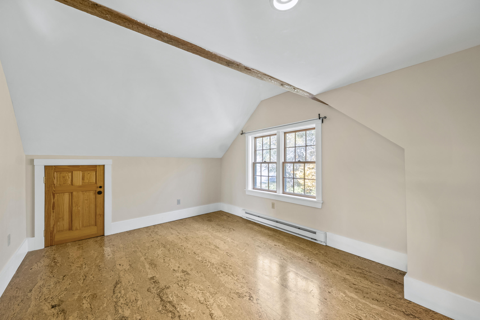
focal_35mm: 14
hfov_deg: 104.3
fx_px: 187
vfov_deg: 81.2
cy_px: 160
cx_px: 240
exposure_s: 1/2.5
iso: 320
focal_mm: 9.4
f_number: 8
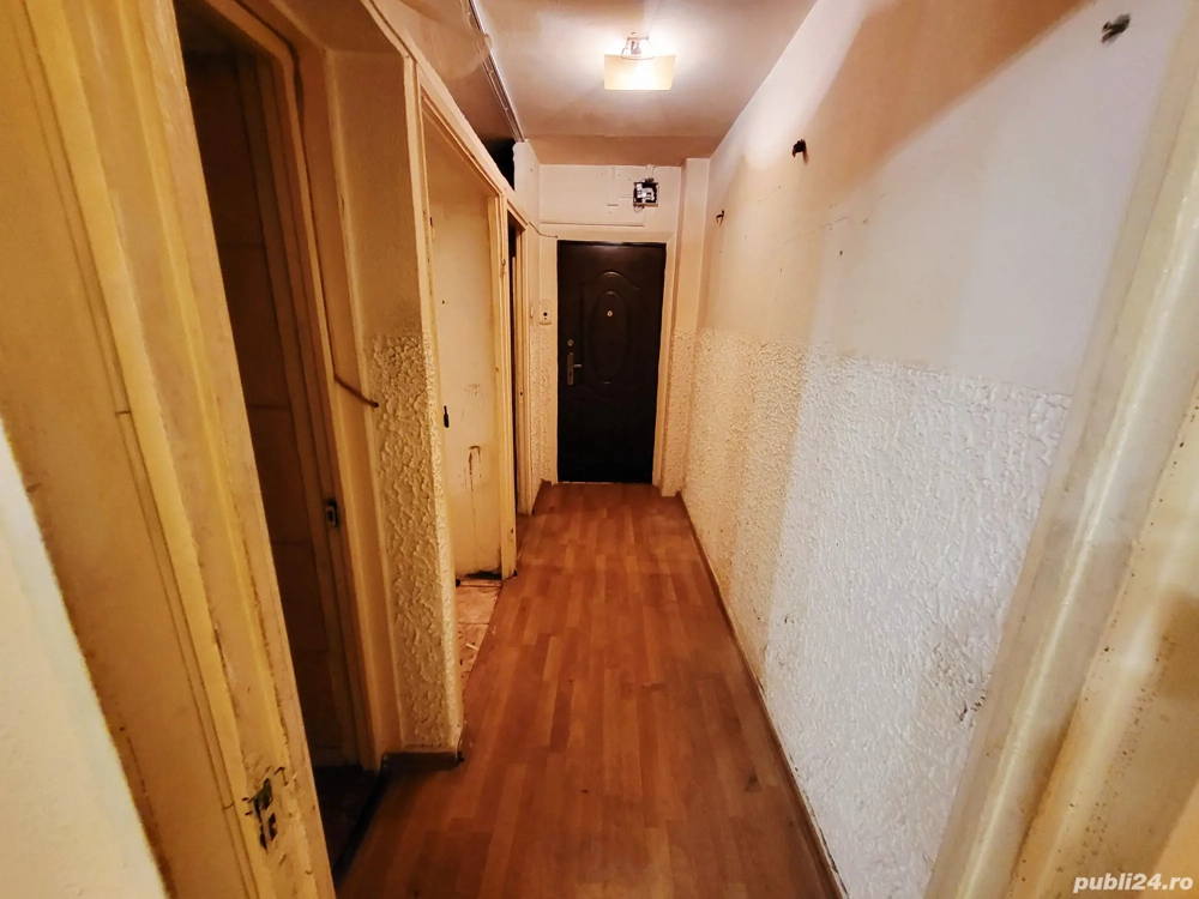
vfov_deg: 89.9
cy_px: 450
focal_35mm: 13
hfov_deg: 106.2
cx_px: 600
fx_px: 450
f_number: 2.2
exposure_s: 1/25.1
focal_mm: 1.74
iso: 640
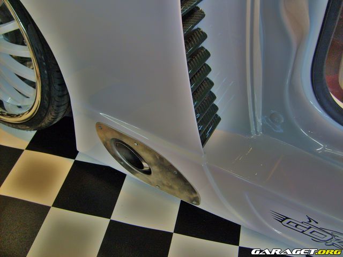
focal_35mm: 35
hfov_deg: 52.6
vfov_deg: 40.7
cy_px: 128
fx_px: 347
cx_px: 172
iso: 160
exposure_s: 1/45
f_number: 2.8
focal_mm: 5.8
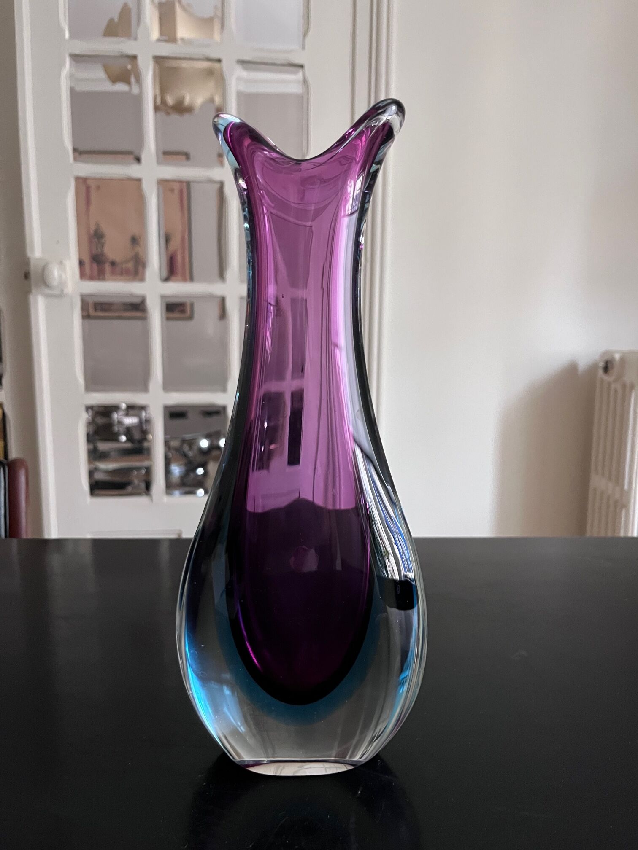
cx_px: 319
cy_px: 425
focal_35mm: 26
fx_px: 639
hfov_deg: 53.1
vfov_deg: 67.3
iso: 500
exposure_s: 1/60
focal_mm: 5.1
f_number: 1.6
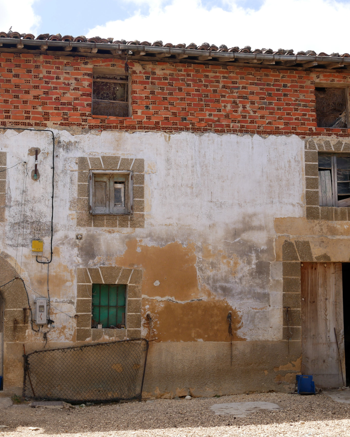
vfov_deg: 32.5
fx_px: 751
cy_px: 219
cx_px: 159
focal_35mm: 58
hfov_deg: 26.2
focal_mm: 22
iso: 200
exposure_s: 1/250
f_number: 7.1
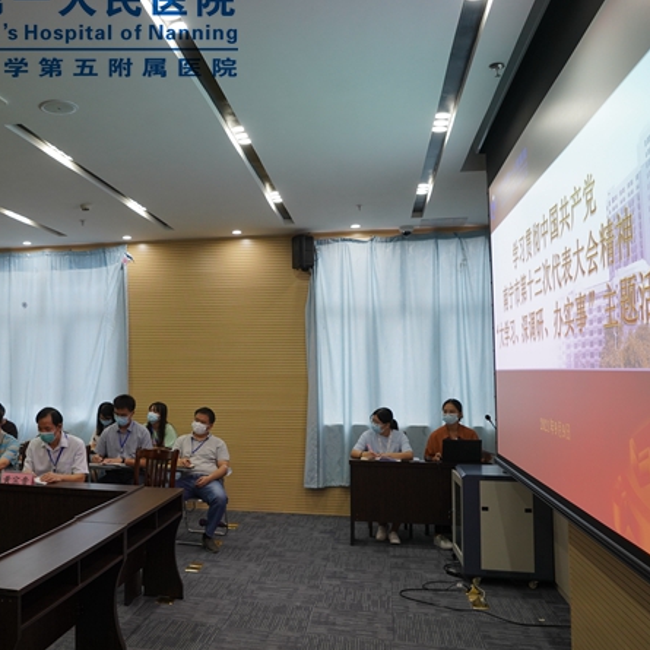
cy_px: 318
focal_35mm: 33
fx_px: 701
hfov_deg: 48.0
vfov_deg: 49.7
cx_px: 171
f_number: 4
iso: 1250
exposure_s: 1/160
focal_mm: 24
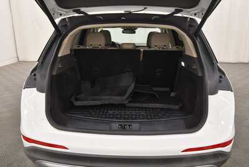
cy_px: 84
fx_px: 194
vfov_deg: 46.4
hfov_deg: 65.5
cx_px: 124
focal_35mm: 28
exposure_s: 1/160
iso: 800
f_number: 5.6
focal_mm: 19
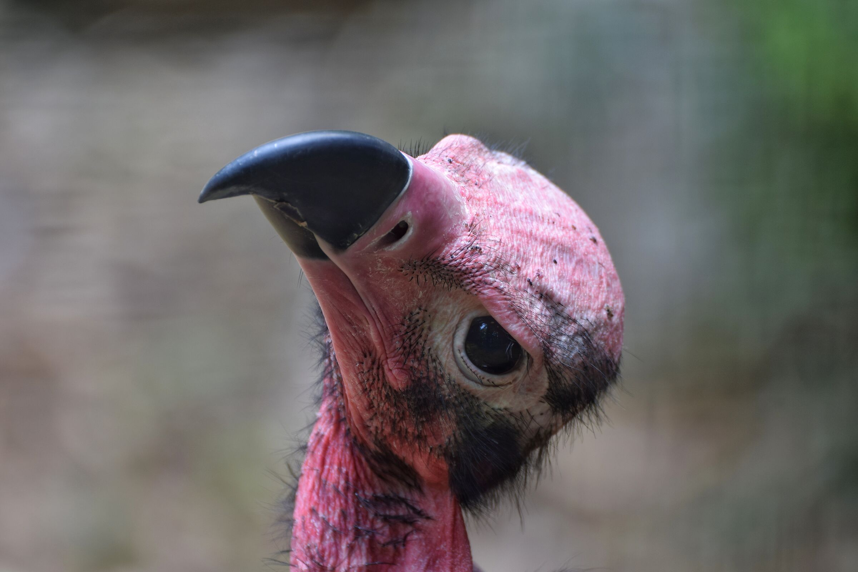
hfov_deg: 6.2
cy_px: 286
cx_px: 429
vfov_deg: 4.2
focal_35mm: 330
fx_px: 7864
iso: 200
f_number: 5.3
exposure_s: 1/80
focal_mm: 220
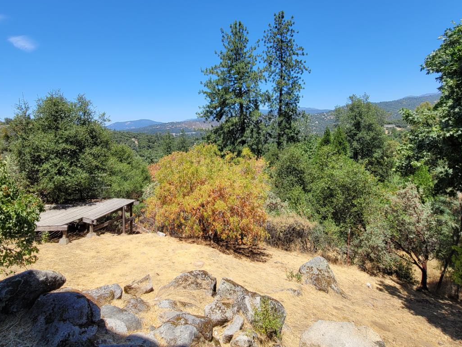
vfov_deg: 67.8
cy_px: 134
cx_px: 212
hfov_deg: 84.5
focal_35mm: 19
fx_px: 254
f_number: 2.2
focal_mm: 2.2
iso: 64
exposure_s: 1/1410
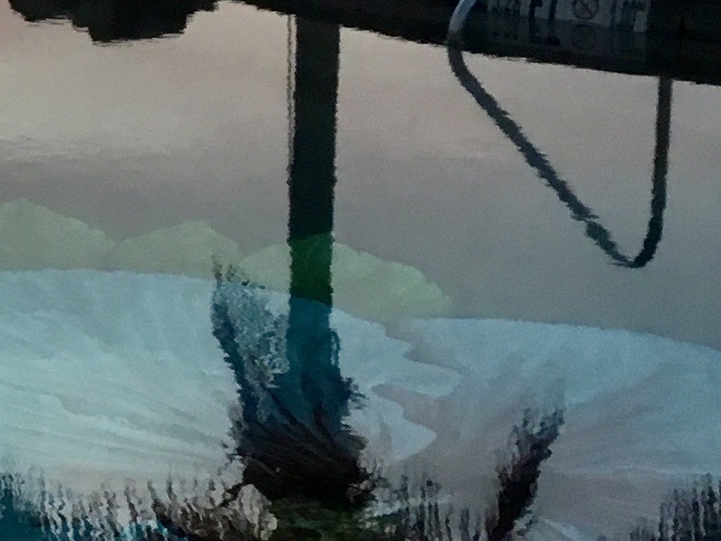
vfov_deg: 11.4
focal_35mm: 129
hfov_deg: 13.7
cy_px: -16
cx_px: -552
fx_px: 2687
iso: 50
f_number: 2.4
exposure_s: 1/30
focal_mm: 3.3
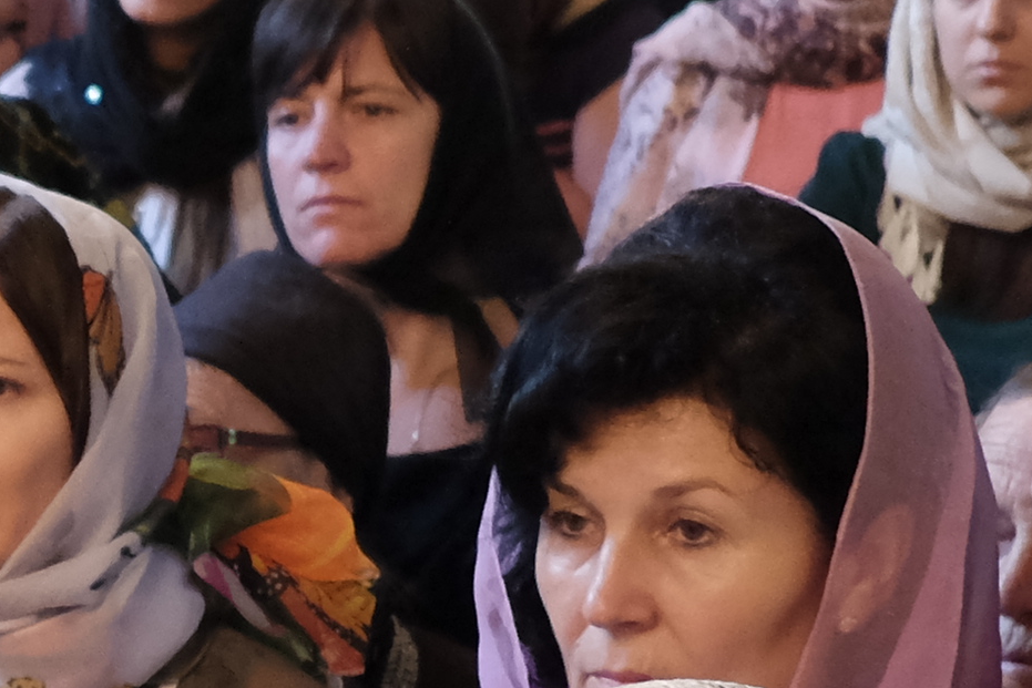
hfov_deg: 14.0
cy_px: 583
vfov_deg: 9.6
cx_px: -237
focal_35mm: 142
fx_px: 4071
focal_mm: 18
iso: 2500
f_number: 2
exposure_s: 1/125
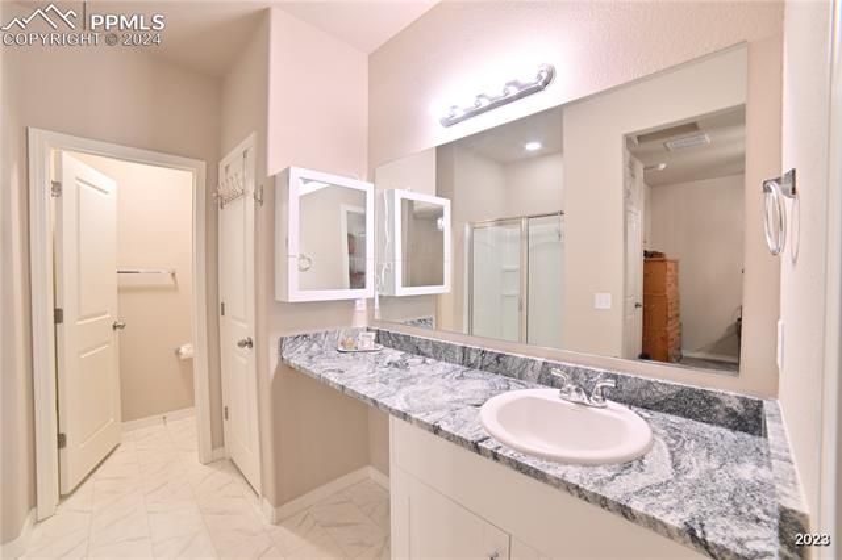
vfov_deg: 81.1
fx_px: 327
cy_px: 280
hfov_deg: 104.3
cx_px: 421
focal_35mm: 14
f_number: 14
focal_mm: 14
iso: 64
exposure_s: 3
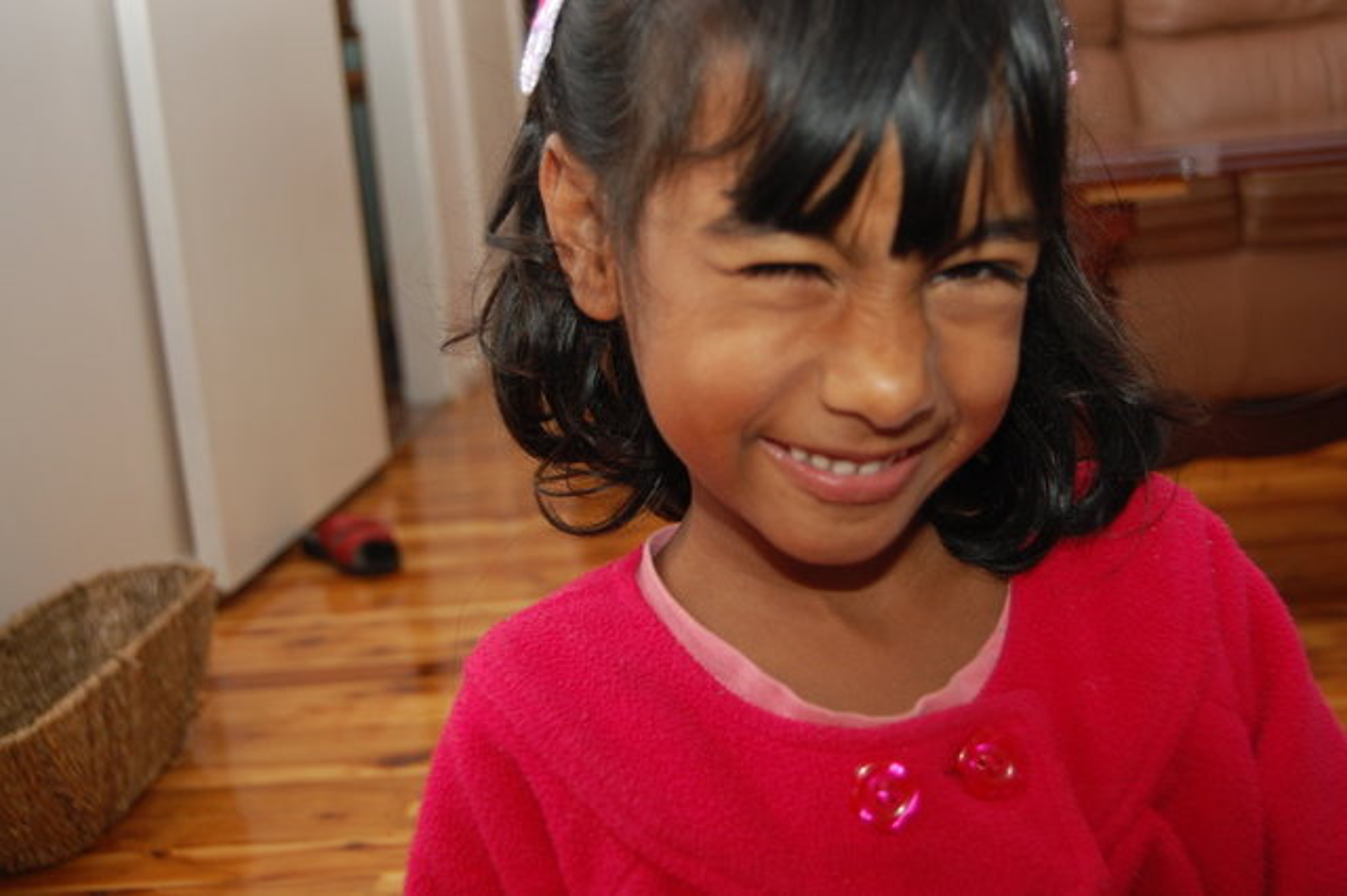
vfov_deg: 29.8
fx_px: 1683
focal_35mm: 45
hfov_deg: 43.6
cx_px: 674
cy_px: 448
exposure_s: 1/60
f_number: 4.2
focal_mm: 30
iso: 400
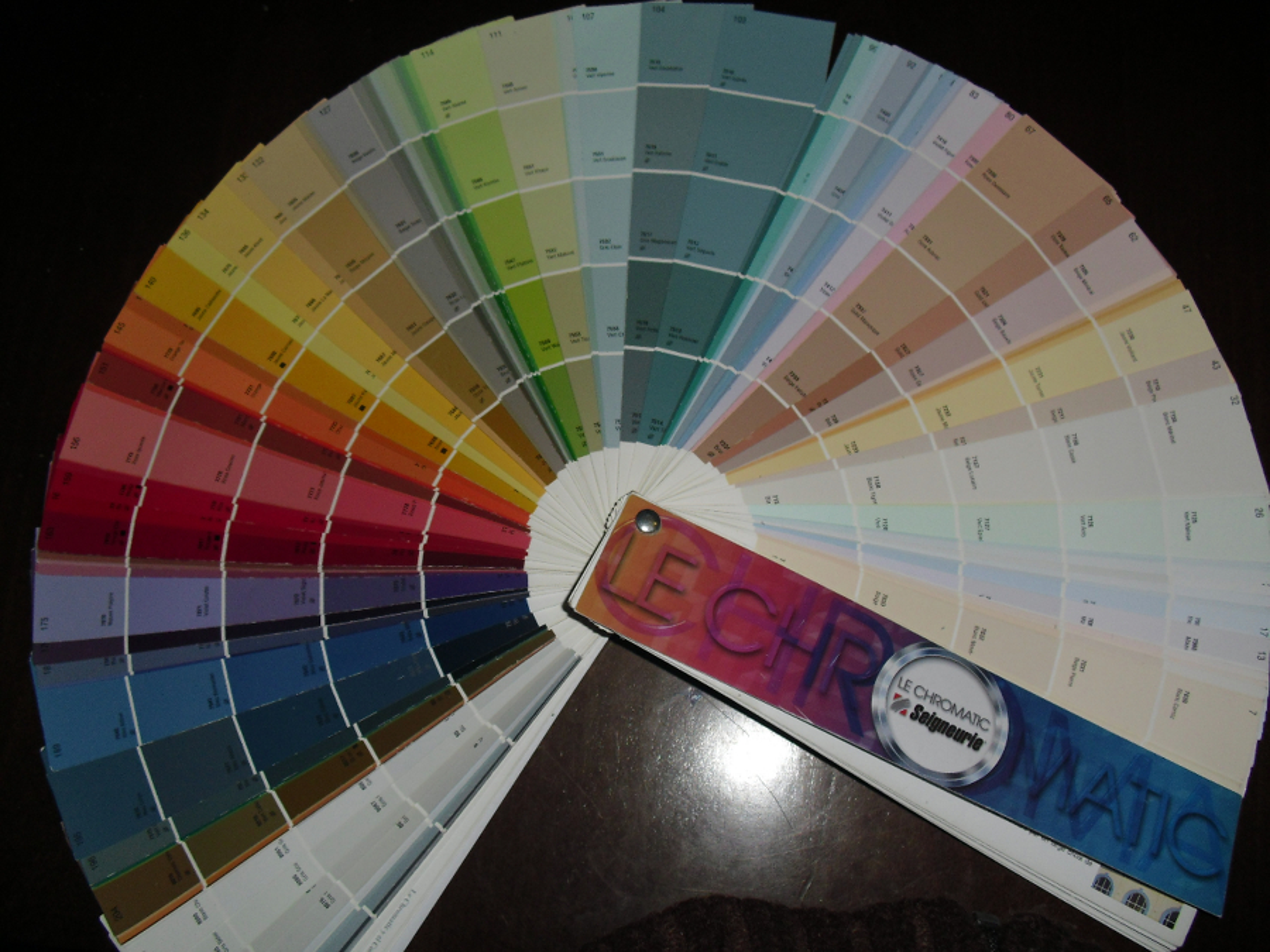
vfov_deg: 39.7
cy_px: 476
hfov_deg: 51.4
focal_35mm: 36
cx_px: 635
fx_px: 1321
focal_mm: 6.3
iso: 100
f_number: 3.1
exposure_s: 1/60
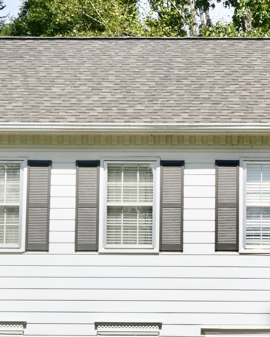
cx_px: 216
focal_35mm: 109
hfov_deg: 14.1
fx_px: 1088
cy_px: 370
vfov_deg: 17.1
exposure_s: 1/250
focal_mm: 20
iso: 100
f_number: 8
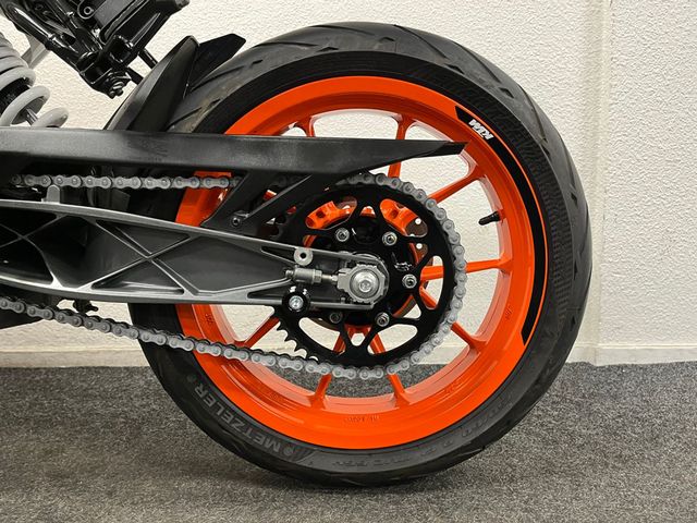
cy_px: 262
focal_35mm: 26
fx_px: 524
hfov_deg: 67.3
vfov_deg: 53.1
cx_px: 348
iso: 250
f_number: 1.6
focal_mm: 5.1
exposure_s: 1/50
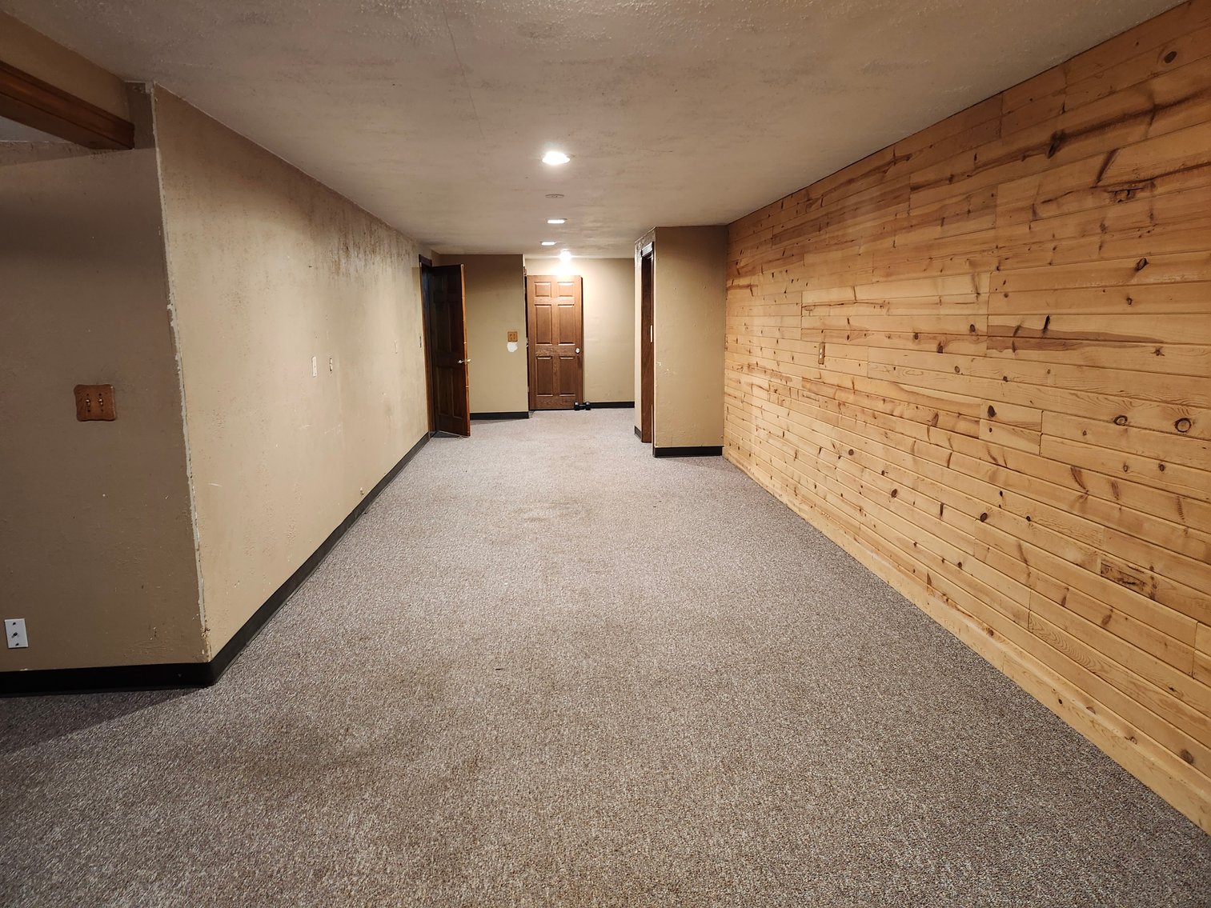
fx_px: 805
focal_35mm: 23
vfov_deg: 58.9
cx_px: 606
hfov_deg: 73.9
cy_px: 454
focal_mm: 5.54
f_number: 1.8
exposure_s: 1/40
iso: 640
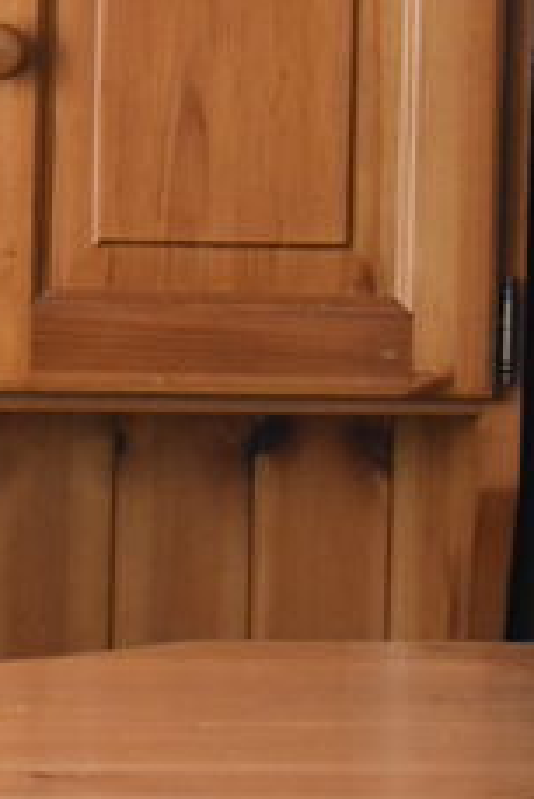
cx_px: -466
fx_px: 5531
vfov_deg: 8.2
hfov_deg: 5.4
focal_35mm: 249
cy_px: 38
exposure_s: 1/250
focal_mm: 38
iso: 3200
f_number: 4.8
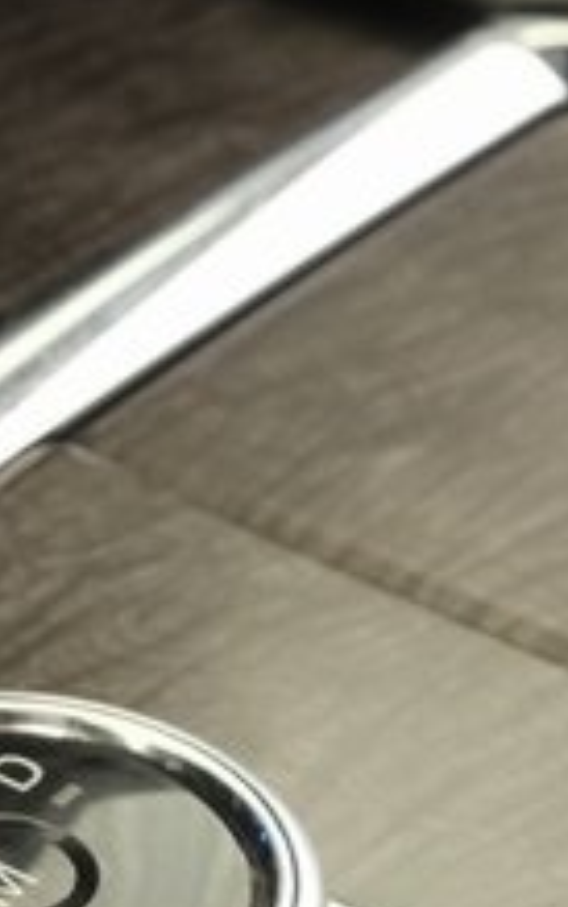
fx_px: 5074
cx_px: 124
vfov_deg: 10.1
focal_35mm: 205
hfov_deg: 6.4
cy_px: 1091
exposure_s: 1/60
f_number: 5
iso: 2500
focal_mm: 28.9
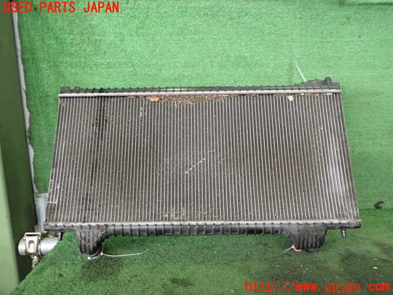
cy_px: 148
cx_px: 196
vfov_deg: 46.8
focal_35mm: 30
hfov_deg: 60.0
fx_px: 341
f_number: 2.3
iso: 250
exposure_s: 1/30
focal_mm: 5.4
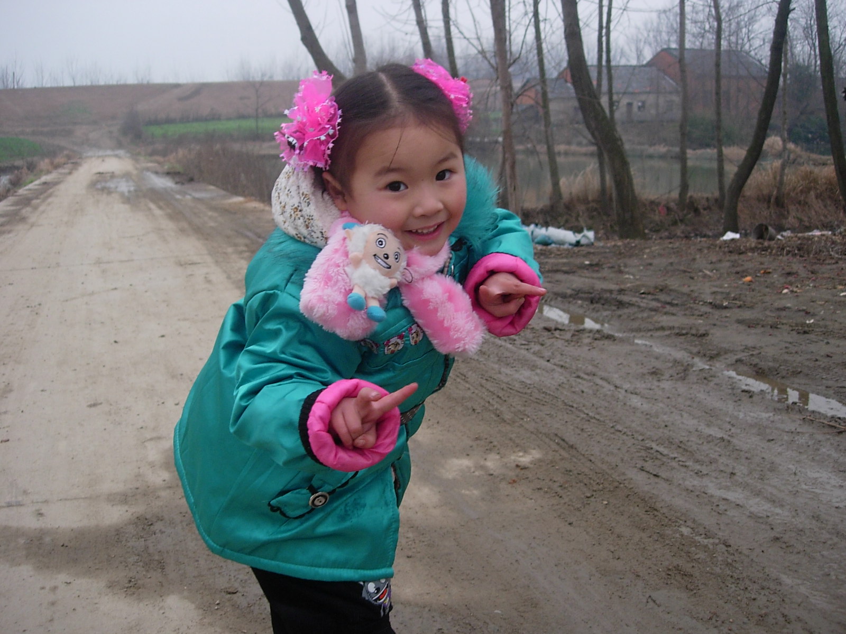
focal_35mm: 38
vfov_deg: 37.7
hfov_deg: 49.0
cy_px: 317
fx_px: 929
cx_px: 423
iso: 100
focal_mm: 7.8
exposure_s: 1/41.4
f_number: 2.8
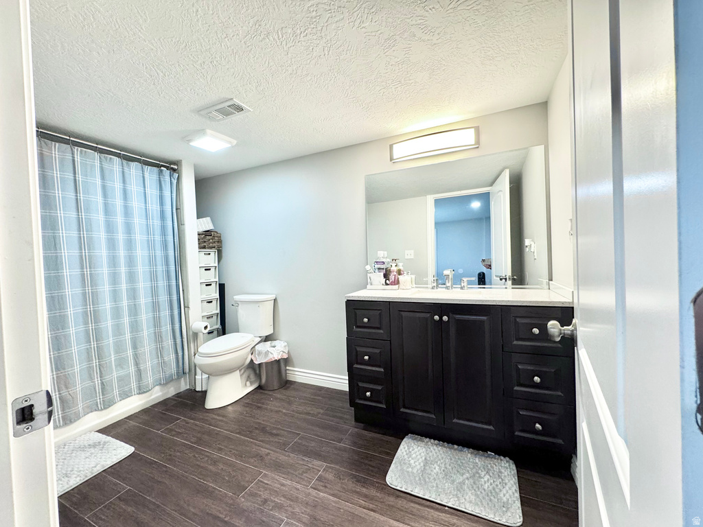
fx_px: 284
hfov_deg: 102.1
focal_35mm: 14
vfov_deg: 85.7
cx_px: 352
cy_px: 264
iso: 200
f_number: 2.2
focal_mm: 2.22
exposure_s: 1/60
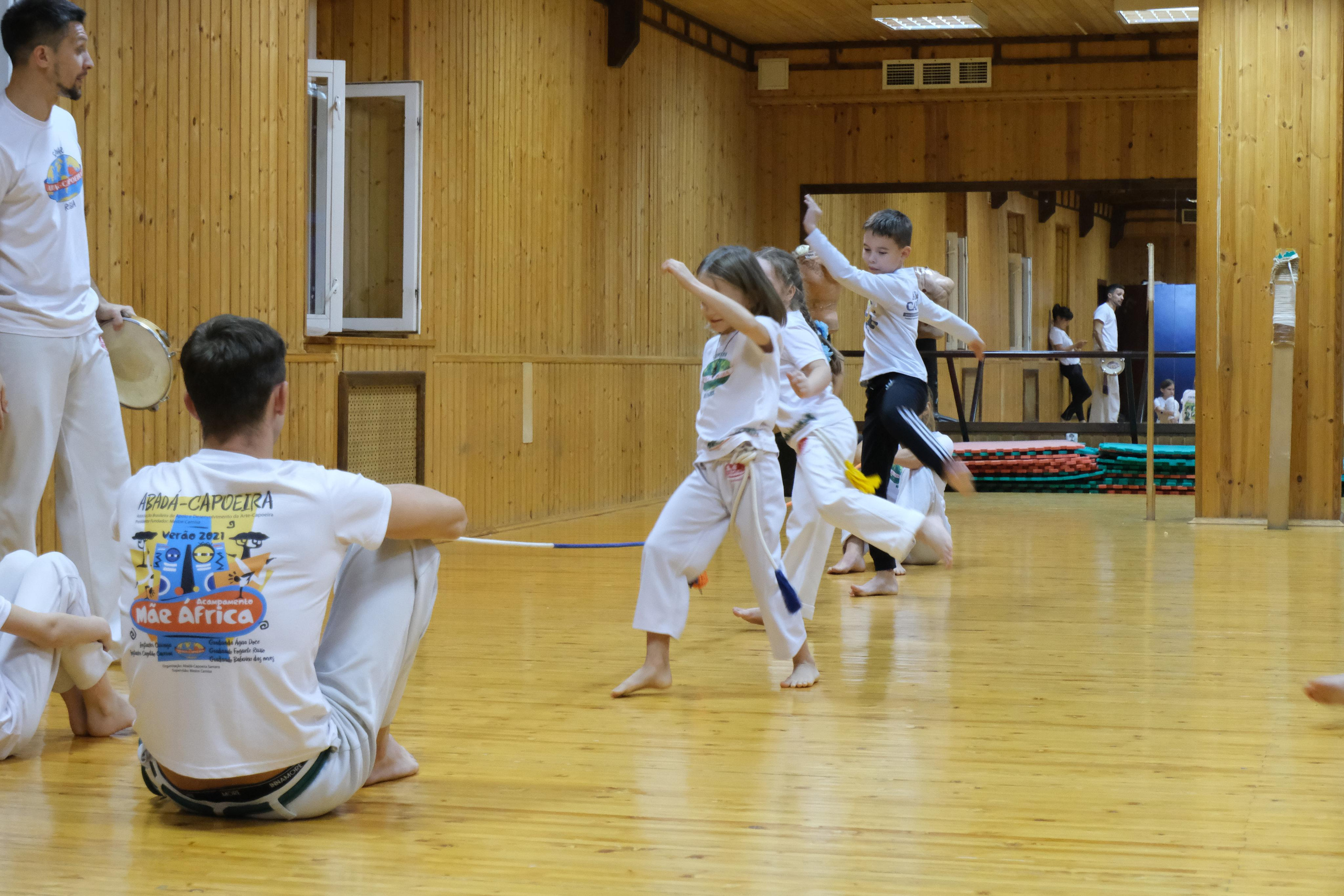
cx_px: 672
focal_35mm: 68
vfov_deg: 20.0
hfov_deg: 29.7
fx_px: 2539
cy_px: 448
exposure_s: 1/70
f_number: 5.6
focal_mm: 45
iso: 6400
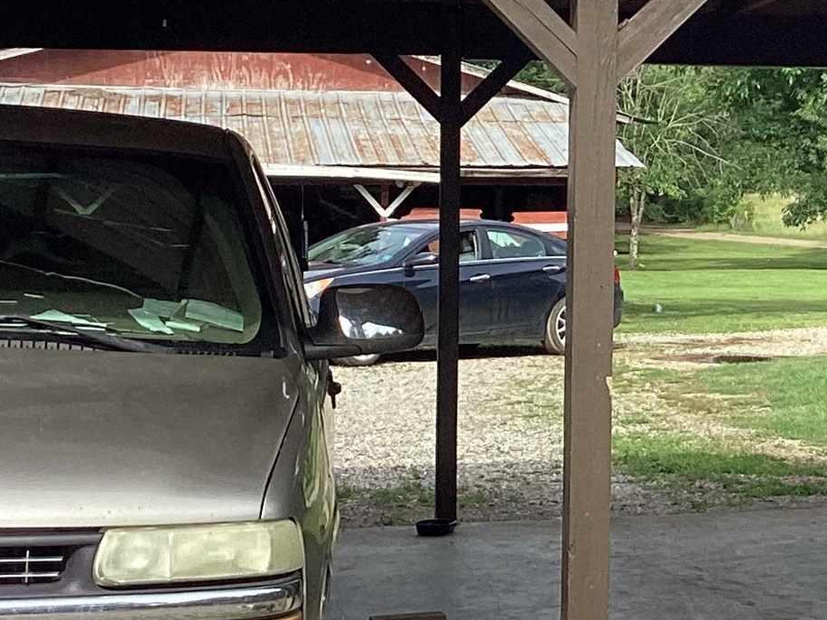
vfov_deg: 14.2
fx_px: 2485
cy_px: 228
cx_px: 1027
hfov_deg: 17.9
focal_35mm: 104
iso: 25
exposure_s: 1/708
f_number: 2.4
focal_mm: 3.3
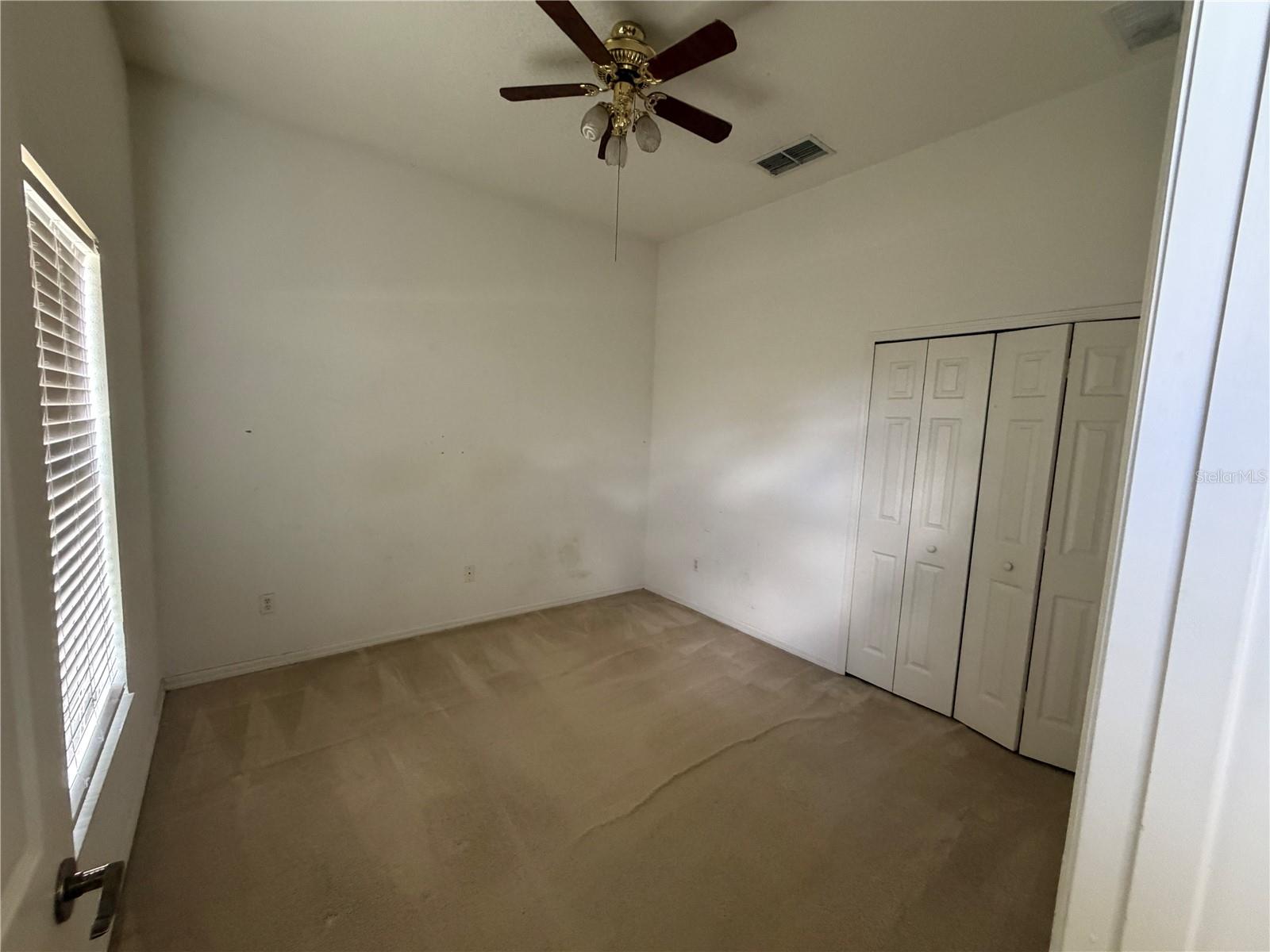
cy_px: 476
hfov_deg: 102.1
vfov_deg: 85.7
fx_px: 514
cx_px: 635
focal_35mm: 14
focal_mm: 2.22
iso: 500
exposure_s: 1/60
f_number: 2.2
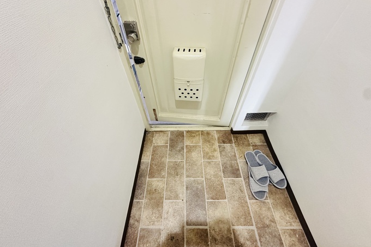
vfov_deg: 76.9
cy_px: 107
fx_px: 155
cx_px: 182
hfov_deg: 100.4
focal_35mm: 15
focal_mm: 2.22
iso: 400
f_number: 2.2
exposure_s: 1/60
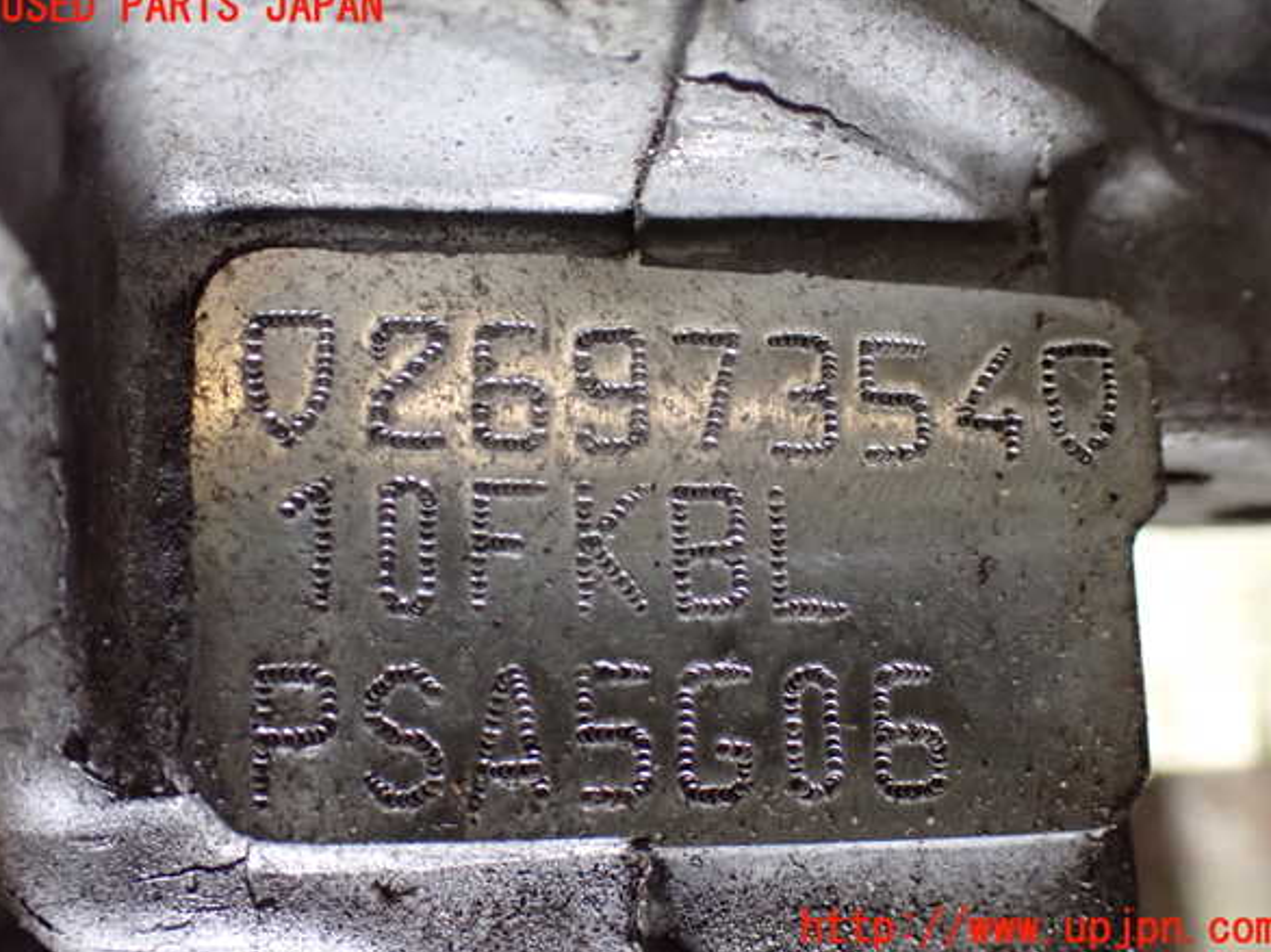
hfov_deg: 44.8
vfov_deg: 34.3
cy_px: 468
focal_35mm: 42
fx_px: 1541
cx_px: 640
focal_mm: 7.31
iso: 1250
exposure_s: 1/40
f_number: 2.8
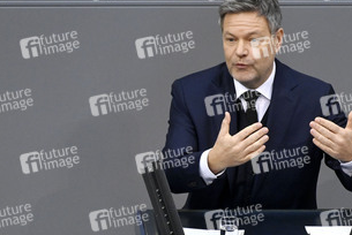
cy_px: 131
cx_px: 250
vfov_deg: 1.9
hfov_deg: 2.8
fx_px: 7223
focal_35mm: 738
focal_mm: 500
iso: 8000
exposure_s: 1/400
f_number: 6.3
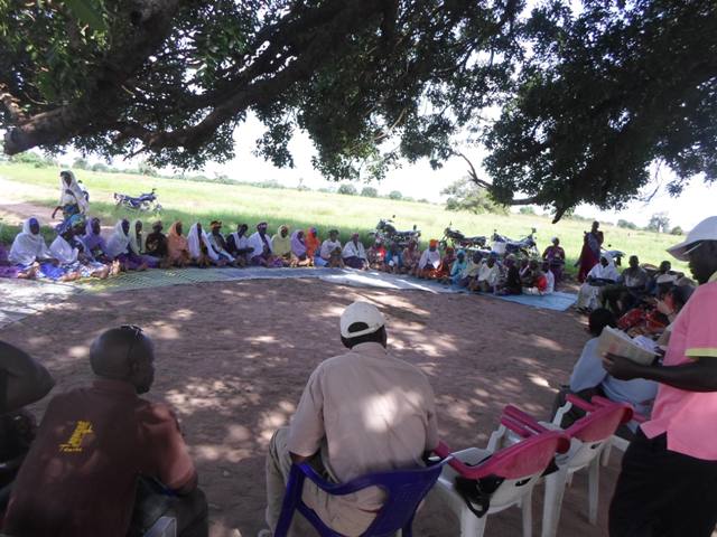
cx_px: 358
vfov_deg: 54.9
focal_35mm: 25
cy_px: 268
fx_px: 518
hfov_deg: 69.4
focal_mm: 4.5
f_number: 2.5
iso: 80
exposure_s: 1/350
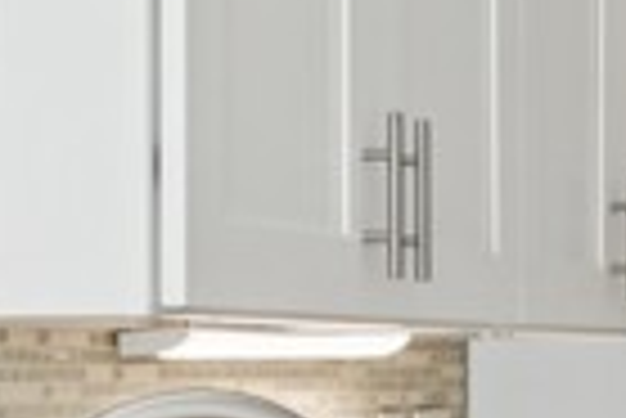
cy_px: 384
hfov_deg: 12.0
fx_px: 2489
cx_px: 1414
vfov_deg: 9.6
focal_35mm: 143
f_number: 7.1
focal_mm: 31
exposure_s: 1/100
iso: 400
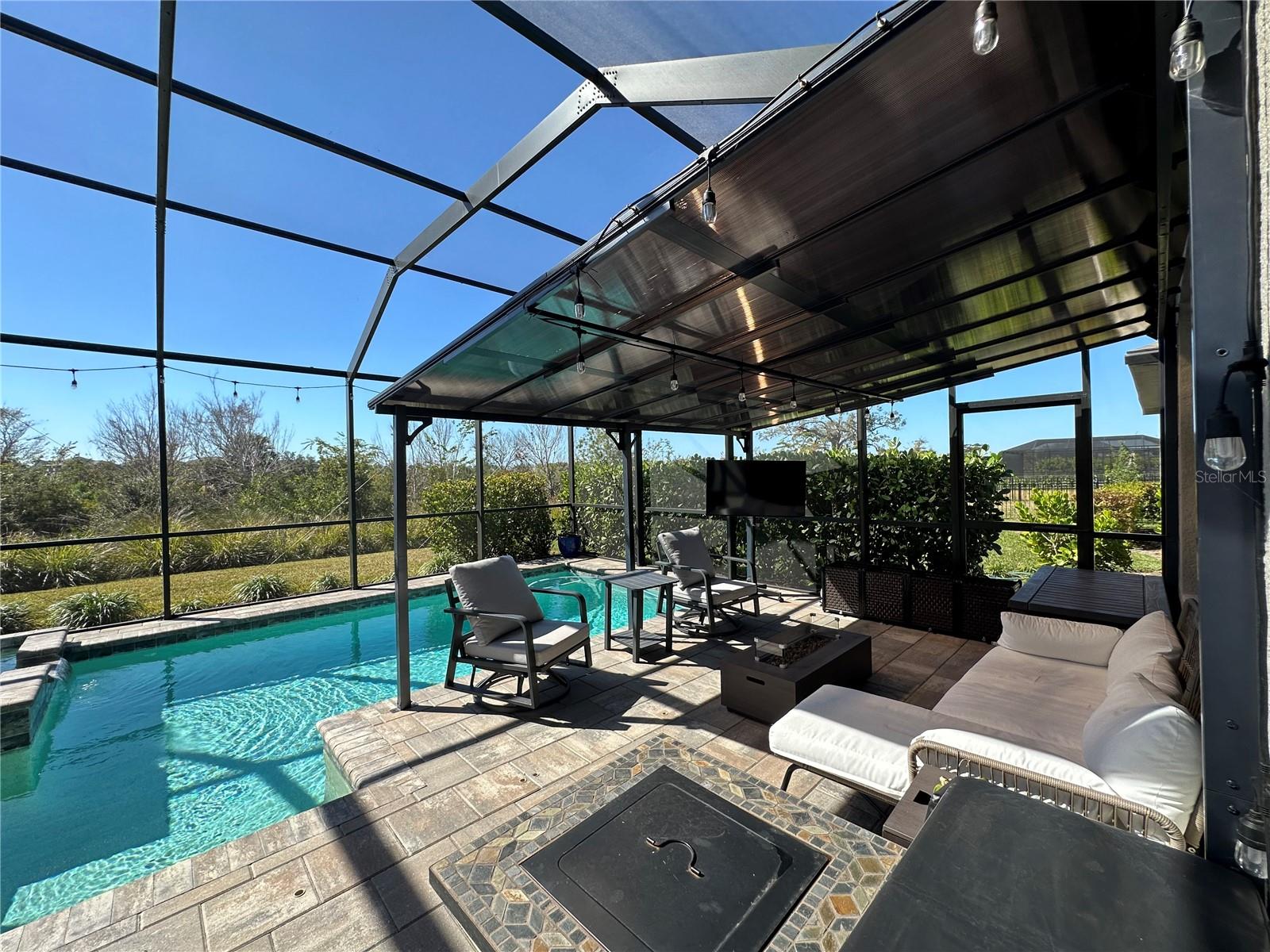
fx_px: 514
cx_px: 635
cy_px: 476
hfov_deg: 102.1
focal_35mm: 14
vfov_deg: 85.7
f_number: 2.2
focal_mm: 2.22
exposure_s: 1/496
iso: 40
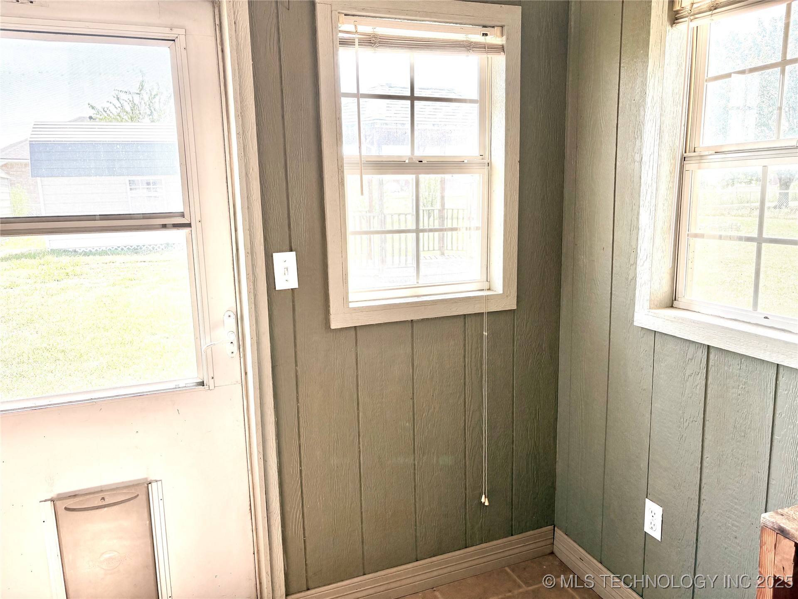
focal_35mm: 26
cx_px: 399
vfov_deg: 53.1
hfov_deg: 67.3
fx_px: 599
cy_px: 300
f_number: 1.6
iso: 64
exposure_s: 1/277
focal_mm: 5.96
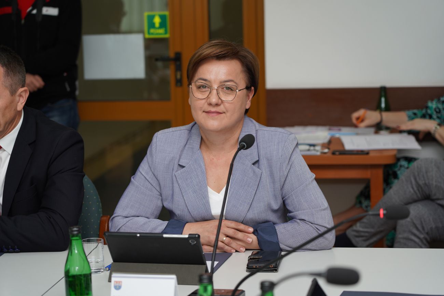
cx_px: 222
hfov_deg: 19.5
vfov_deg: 13.0
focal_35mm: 105
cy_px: 148
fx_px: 1295
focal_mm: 105
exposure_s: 1/100
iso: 200
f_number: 4
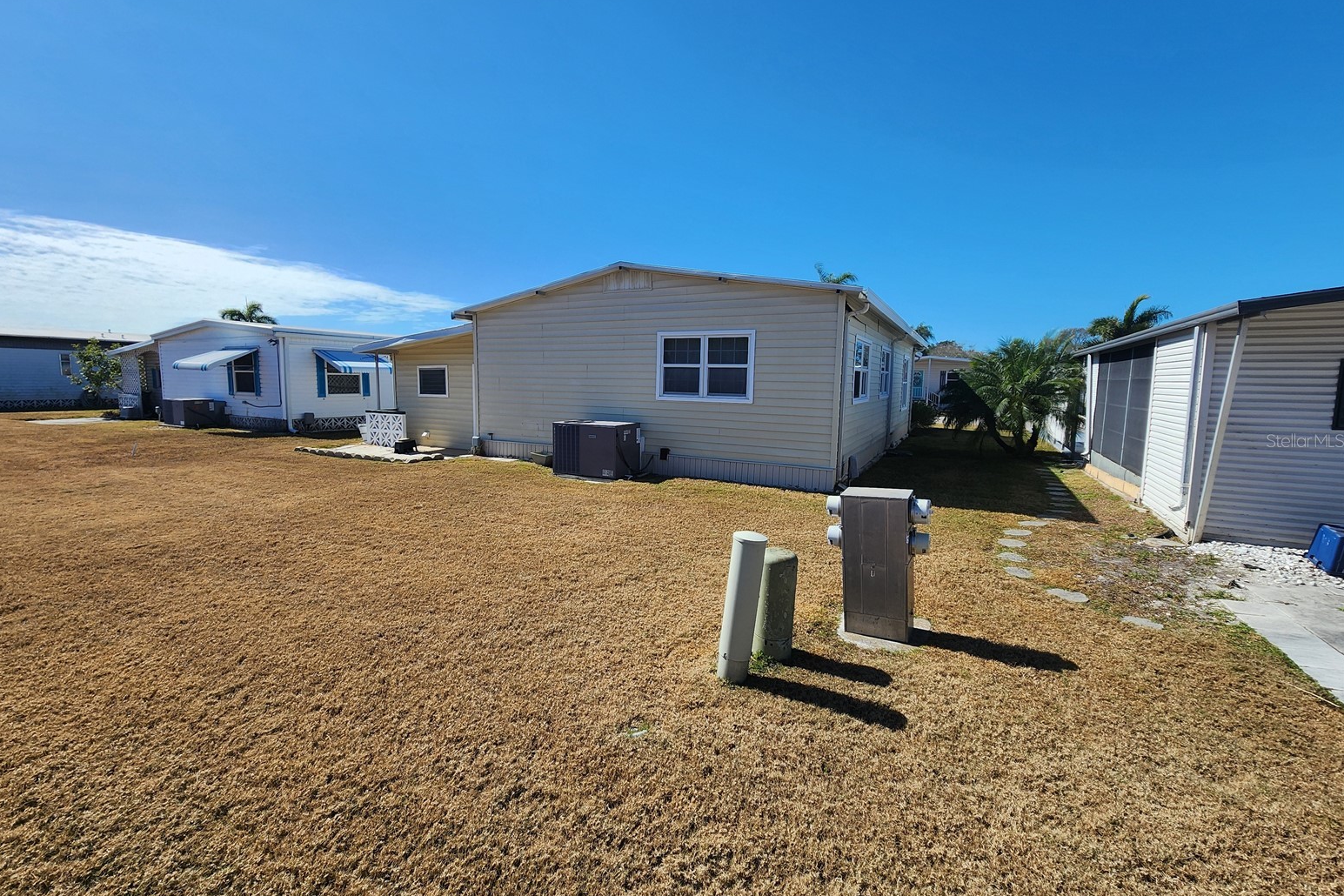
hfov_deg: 104.2
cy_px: 440
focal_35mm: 14
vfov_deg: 81.2
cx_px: 652
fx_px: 523
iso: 50
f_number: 2.2
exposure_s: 1/2391
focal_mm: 2.2
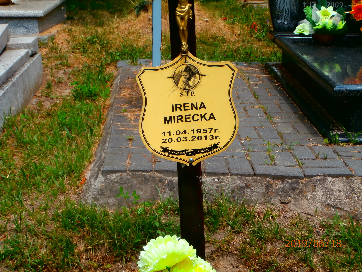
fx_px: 711
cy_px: 136
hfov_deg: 28.6
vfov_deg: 21.6
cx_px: 181
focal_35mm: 68
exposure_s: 1/320
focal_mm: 12.1
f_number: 4.7
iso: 100
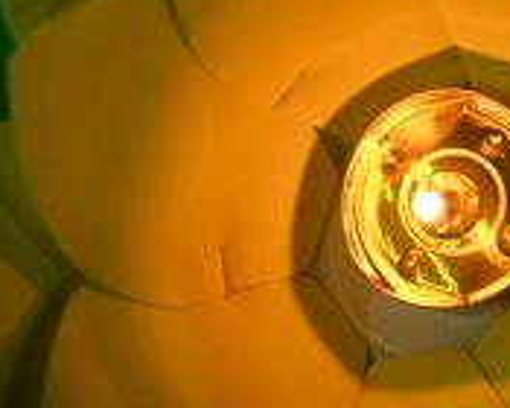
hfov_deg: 5.0
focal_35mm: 390
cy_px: 128
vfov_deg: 4.0
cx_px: 519
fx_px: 5887
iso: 5000
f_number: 4
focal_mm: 112
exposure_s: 1/250
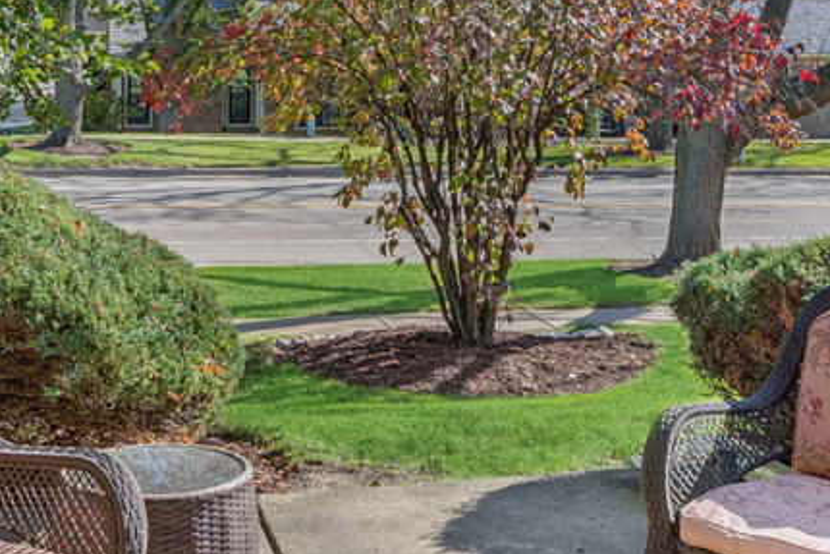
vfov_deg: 20.6
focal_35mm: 64
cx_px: 386
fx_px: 1476
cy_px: 15
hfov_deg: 31.4
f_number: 11
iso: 200
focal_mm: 17
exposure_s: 1/250
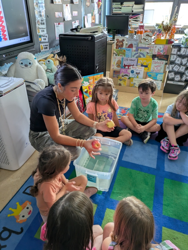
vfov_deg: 69.4
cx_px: 94
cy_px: 125
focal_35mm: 25
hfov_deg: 54.9
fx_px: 181
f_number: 1.89
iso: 174
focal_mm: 5.43
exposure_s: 1/40
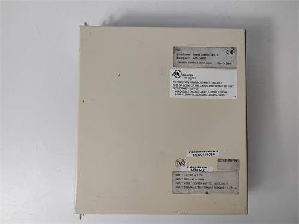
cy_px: 112
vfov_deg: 58.9
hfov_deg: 73.9
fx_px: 199
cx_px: 150
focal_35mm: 23
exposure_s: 1/120
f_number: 1.9
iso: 381
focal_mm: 5.52
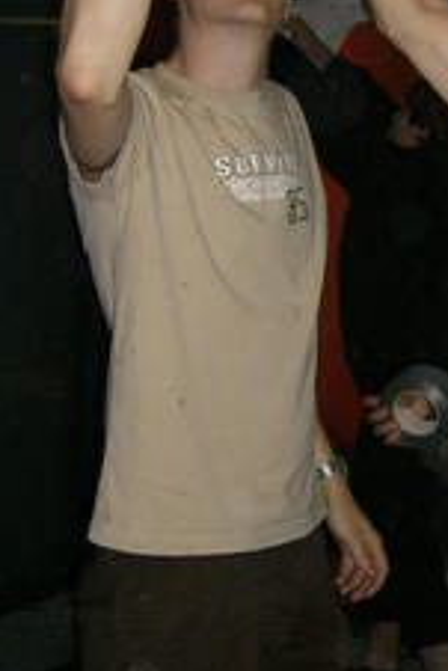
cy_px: 258
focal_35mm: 84
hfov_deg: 16.2
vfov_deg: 24.1
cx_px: 365
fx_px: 1565
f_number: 2.7
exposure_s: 1/60
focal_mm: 6.2
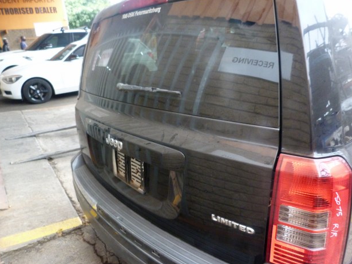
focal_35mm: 26
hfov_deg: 67.3
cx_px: 179
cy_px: 134
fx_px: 265
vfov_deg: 53.1
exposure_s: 1/50
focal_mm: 4.5
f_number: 2.8
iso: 400
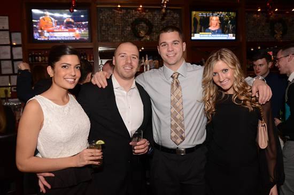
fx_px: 232
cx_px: 147
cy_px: 98
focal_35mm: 28
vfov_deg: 45.5
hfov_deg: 64.7
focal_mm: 19
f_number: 4
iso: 1250
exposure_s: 1/60
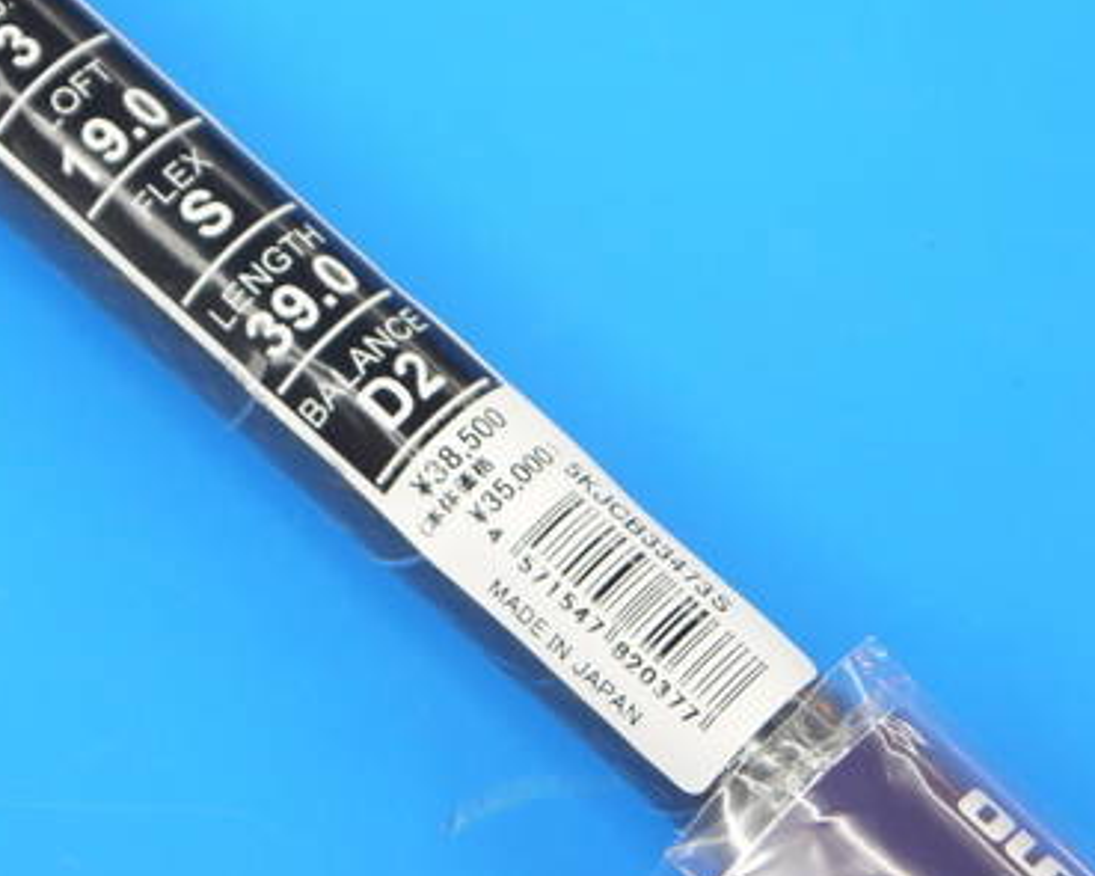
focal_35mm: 132
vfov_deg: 11.7
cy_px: 229
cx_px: 294
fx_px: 4277
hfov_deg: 14.5
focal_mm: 39
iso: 500
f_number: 5.5
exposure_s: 1/80
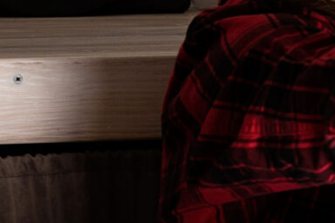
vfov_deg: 4.1
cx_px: 778
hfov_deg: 6.0
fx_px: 3088
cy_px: 116
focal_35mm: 332
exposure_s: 1/200
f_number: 3.5
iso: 200
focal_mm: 50
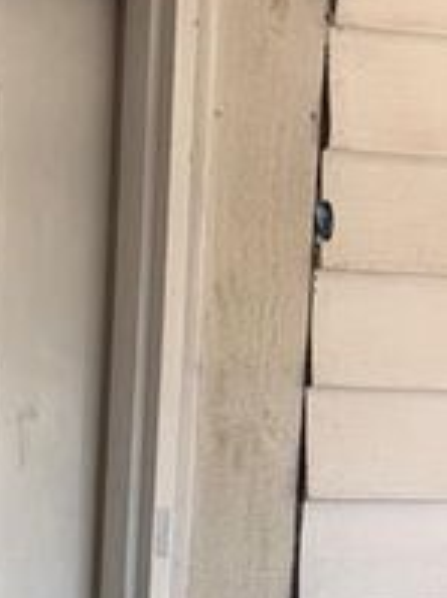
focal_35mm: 81
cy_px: 772
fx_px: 1398
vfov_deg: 21.8
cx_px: -181
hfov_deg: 16.8
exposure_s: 1/135
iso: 50
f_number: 1.78
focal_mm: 6.76
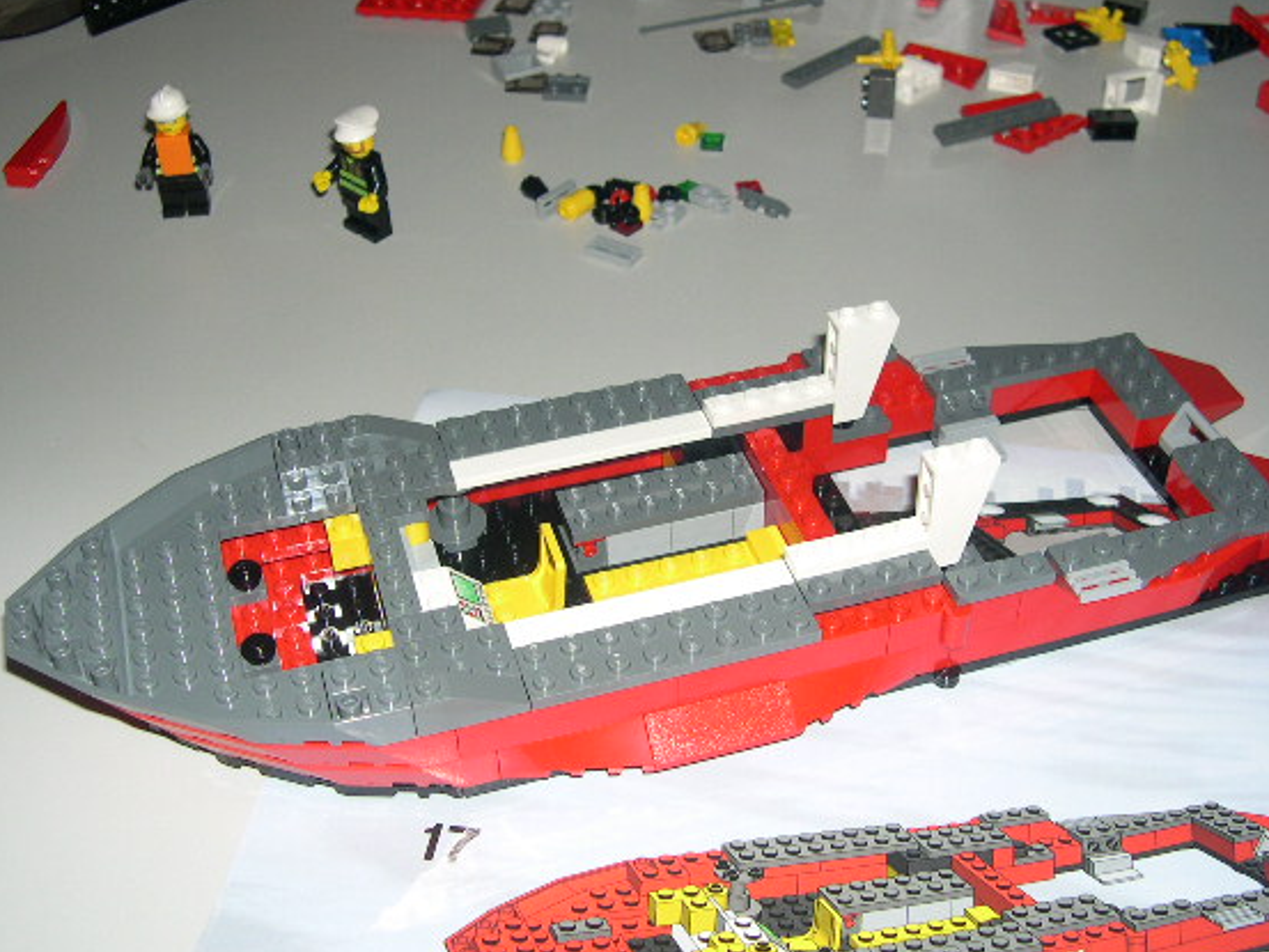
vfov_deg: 32.9
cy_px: 447
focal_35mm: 44
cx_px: 649
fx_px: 1613
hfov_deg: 42.9
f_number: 2.8
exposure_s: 1/60
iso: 100
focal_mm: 8
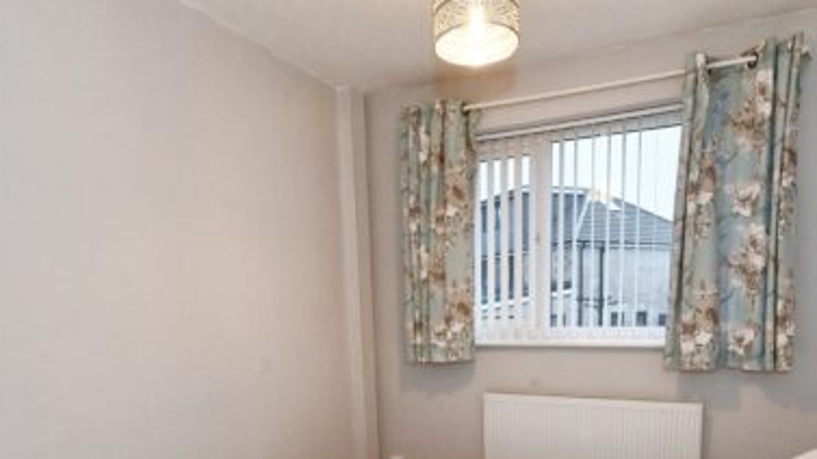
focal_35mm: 24
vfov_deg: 45.1
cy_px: 373
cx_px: 418
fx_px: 520
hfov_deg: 76.3
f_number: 10
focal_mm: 15
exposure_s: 1/80
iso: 6400
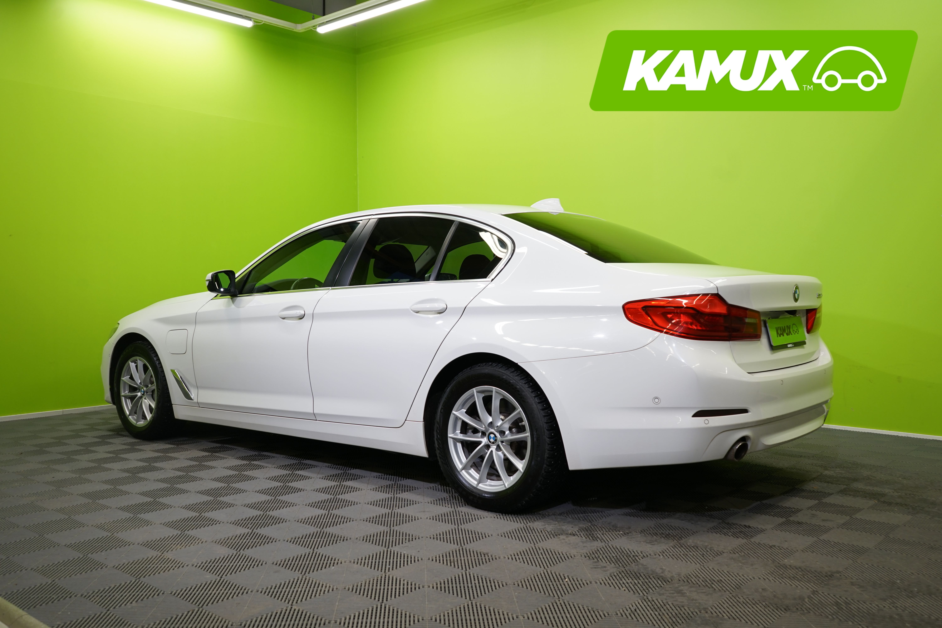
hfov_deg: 58.7
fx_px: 837
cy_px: 314
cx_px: 471
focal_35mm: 32
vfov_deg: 41.1
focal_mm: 32
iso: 400
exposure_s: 1/30
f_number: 5.6
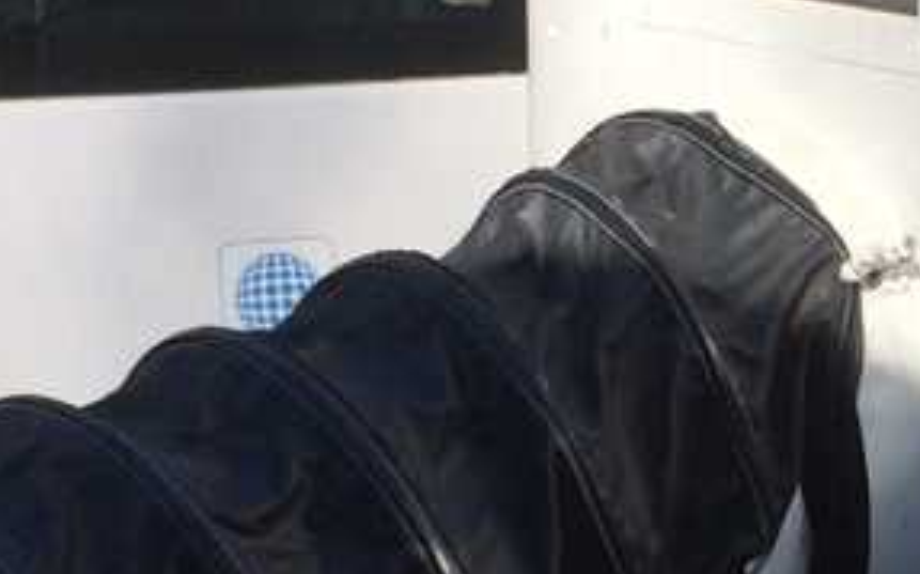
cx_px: 890
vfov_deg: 9.1
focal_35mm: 143
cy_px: 465
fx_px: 3583
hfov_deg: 14.4
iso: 64
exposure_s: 1/2053
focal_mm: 4.15
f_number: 2.2
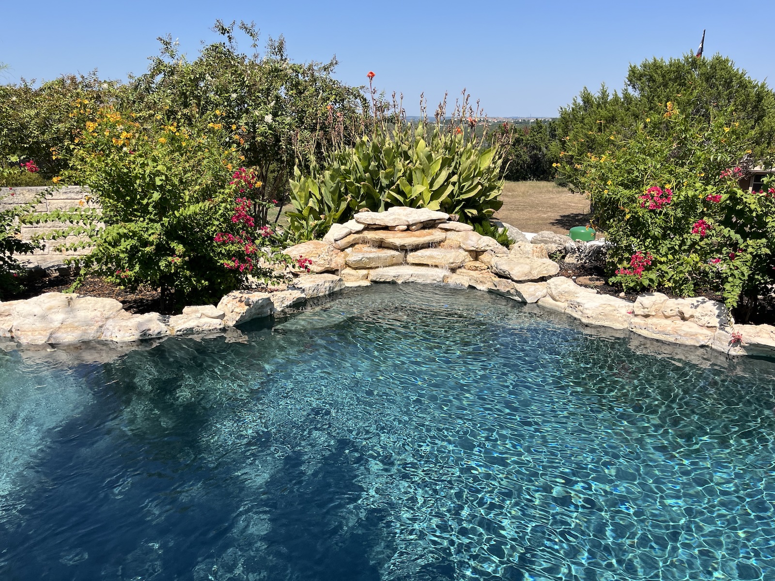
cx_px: 388
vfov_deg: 53.1
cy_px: 290
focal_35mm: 26
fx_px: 582
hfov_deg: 67.3
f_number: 1.6
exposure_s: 1/2899
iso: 50
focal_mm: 5.1
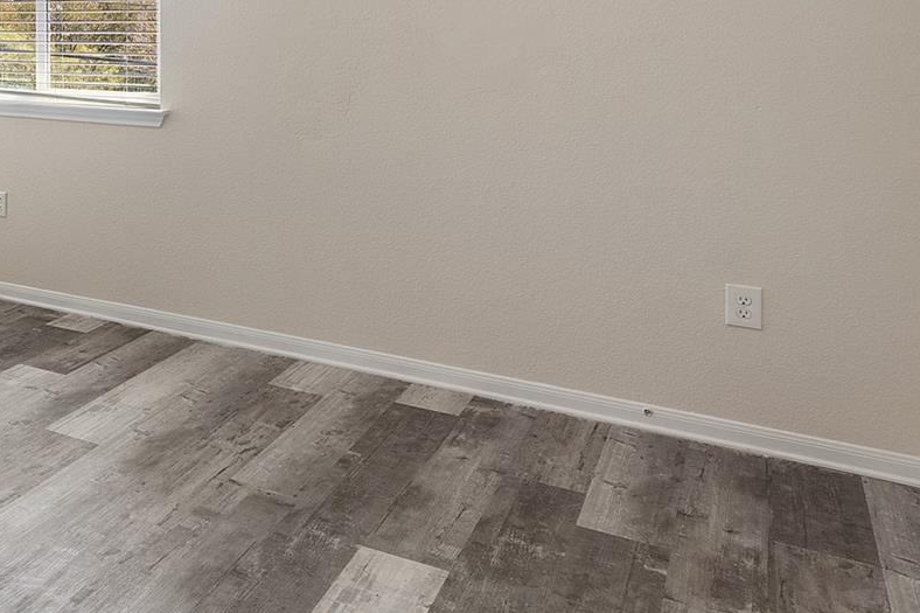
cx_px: -79
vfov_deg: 33.5
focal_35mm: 39
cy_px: 152
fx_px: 996
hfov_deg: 40.5
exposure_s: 1/50
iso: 100
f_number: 9
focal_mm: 10
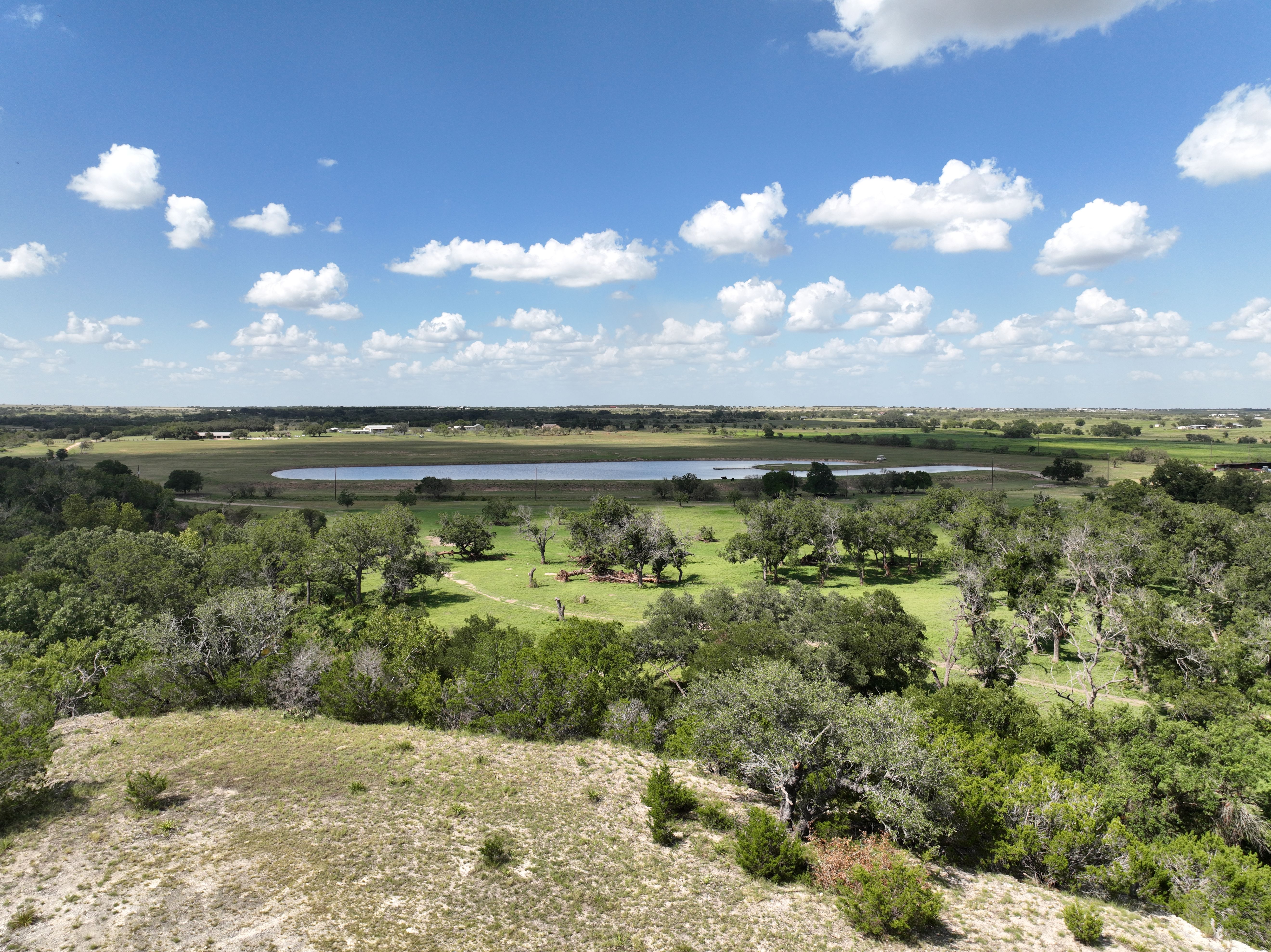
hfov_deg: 71.6
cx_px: 636
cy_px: 476
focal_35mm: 24
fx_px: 881
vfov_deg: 56.8
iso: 100
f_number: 2.8
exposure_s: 1/100
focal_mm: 12.29
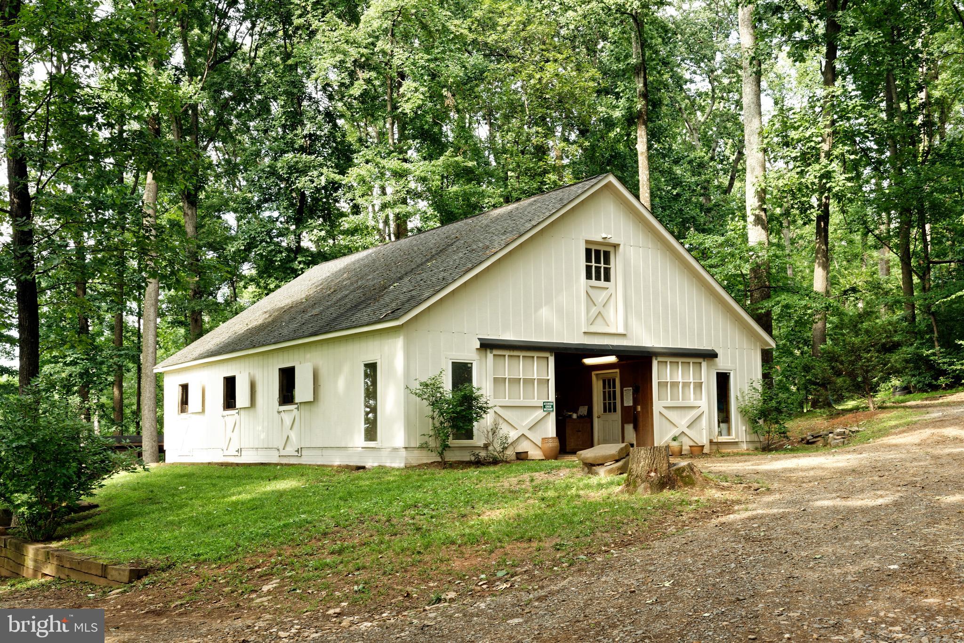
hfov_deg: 50.7
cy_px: 322
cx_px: 482
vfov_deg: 35.1
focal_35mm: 38
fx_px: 1018
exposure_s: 1/50
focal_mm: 38
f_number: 9
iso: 500
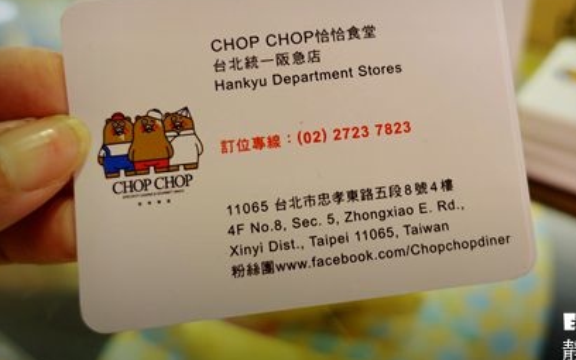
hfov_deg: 50.1
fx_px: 612
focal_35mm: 39
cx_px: 344
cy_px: 109
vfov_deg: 32.4
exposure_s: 1/30
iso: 125
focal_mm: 8.8
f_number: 2
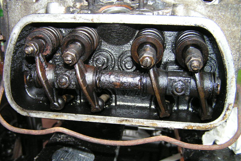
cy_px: 88
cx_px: 121
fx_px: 268
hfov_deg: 48.4
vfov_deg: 33.4
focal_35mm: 40
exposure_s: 1/250
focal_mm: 6.3
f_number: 2.8
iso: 200
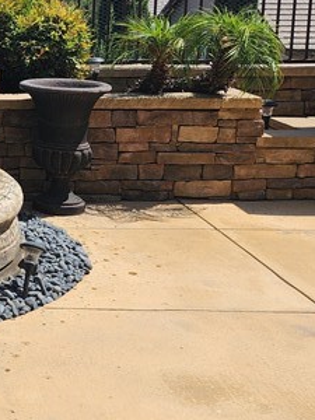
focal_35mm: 82
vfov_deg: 23.6
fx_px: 995
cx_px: -175
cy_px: 118
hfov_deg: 16.2
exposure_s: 1/4131
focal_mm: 5
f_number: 1.8
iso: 50
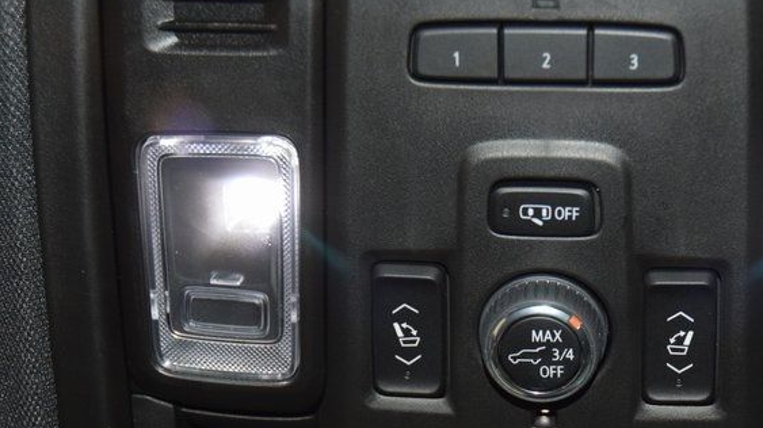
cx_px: 534
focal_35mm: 83
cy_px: 429
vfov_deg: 14.3
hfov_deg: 25.4
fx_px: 1677
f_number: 3.8
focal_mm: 29
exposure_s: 1/60
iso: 1000
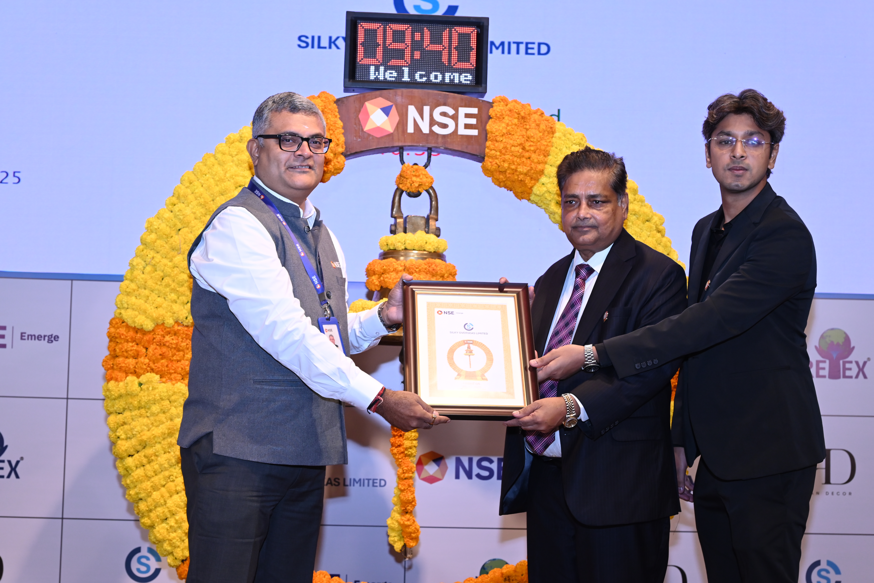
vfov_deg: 27.0
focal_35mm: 50
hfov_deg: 39.6
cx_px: 437
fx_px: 1214
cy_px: 292
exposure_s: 1/125
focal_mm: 50
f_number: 5.6
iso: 1250
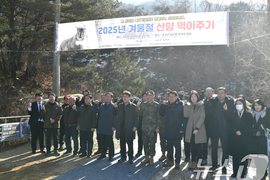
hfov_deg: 63.7
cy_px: 93
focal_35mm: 29
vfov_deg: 44.9
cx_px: 133
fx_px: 217
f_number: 8
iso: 500
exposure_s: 1/800
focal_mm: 28
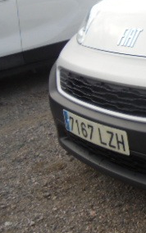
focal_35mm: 62
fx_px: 394
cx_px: 217
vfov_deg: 32.3
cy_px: 58
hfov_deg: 18.6
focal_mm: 4.6
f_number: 3.5
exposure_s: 1/500
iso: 100
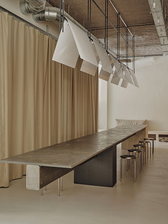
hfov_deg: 36.0
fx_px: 259
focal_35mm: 40
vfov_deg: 46.8
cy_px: 112
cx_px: 84
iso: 250
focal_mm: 50
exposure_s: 10
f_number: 9
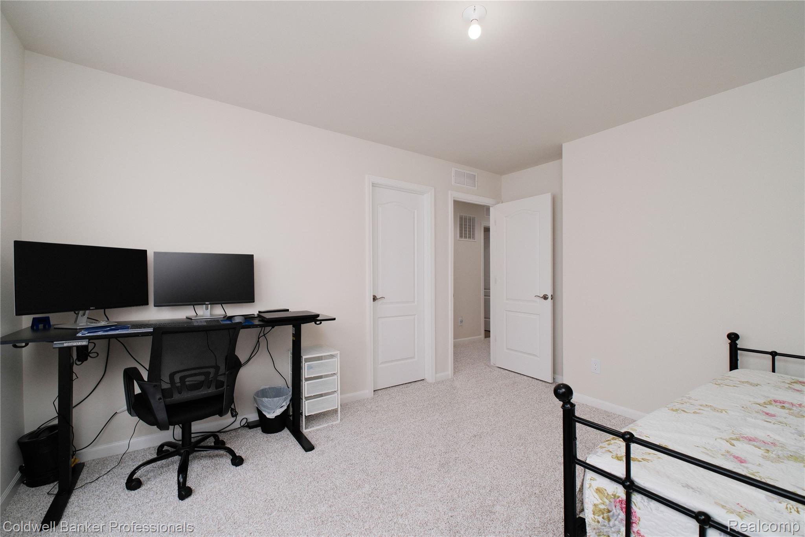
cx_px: 402
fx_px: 335
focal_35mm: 15
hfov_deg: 100.4
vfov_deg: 77.3
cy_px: 268
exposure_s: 1/250
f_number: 6.4
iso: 800
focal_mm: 10
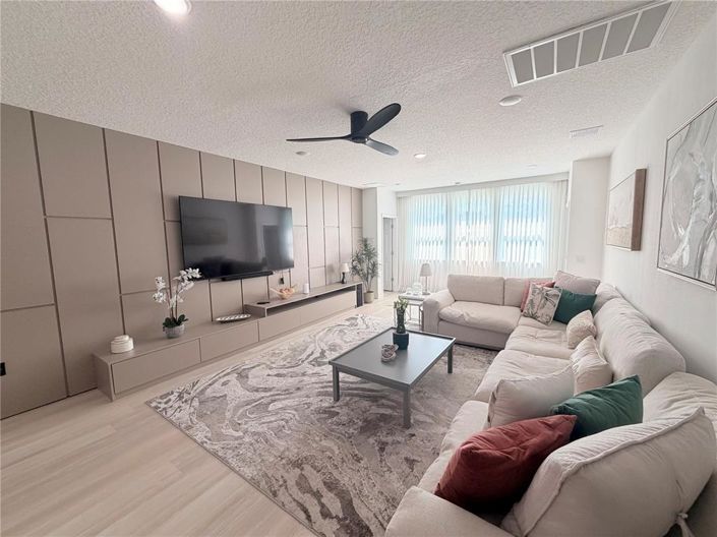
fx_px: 290
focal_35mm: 14
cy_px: 268
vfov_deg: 85.6
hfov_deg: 102.1
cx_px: 358
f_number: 2.2
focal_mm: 2.22
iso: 64
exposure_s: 1/120
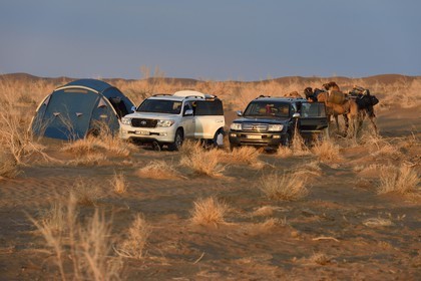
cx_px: 210
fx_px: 2339
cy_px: 140
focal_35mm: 200
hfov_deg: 10.3
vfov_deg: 6.9
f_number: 9
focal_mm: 200
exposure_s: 1/200
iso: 640
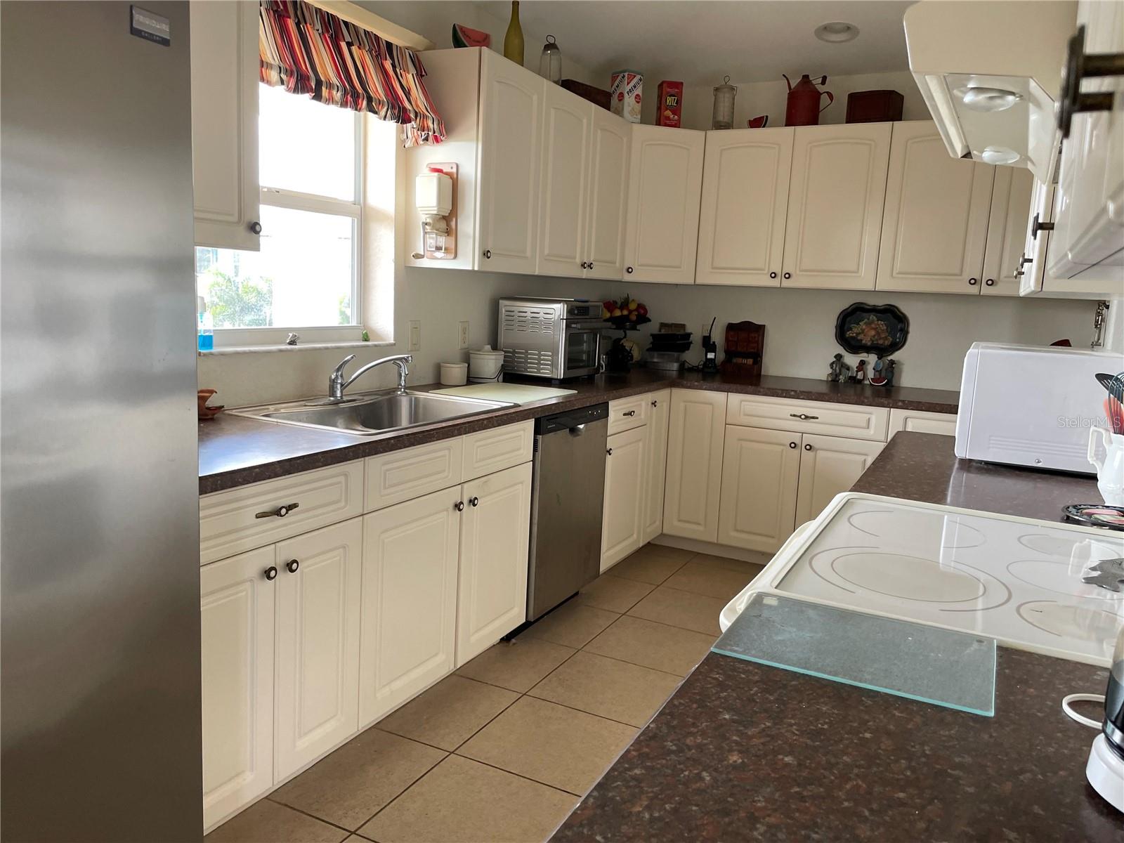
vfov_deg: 53.1
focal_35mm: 26
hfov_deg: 67.3
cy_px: 422
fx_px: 844
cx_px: 562
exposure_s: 1/118
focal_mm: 4.2
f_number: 1.6
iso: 125
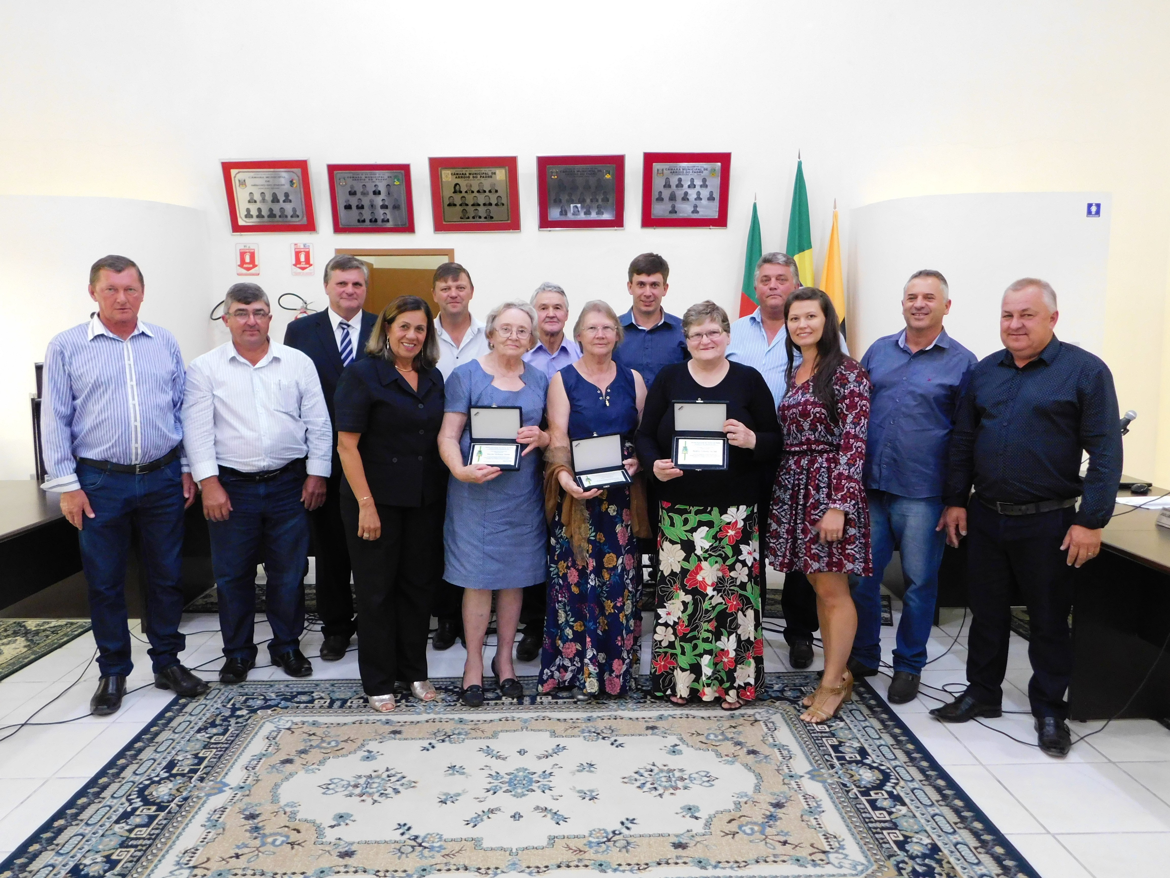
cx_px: 585
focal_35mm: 28
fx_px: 946
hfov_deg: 63.4
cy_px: 439
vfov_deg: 49.7
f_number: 3.2
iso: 400
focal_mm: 4.9
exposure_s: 1/8
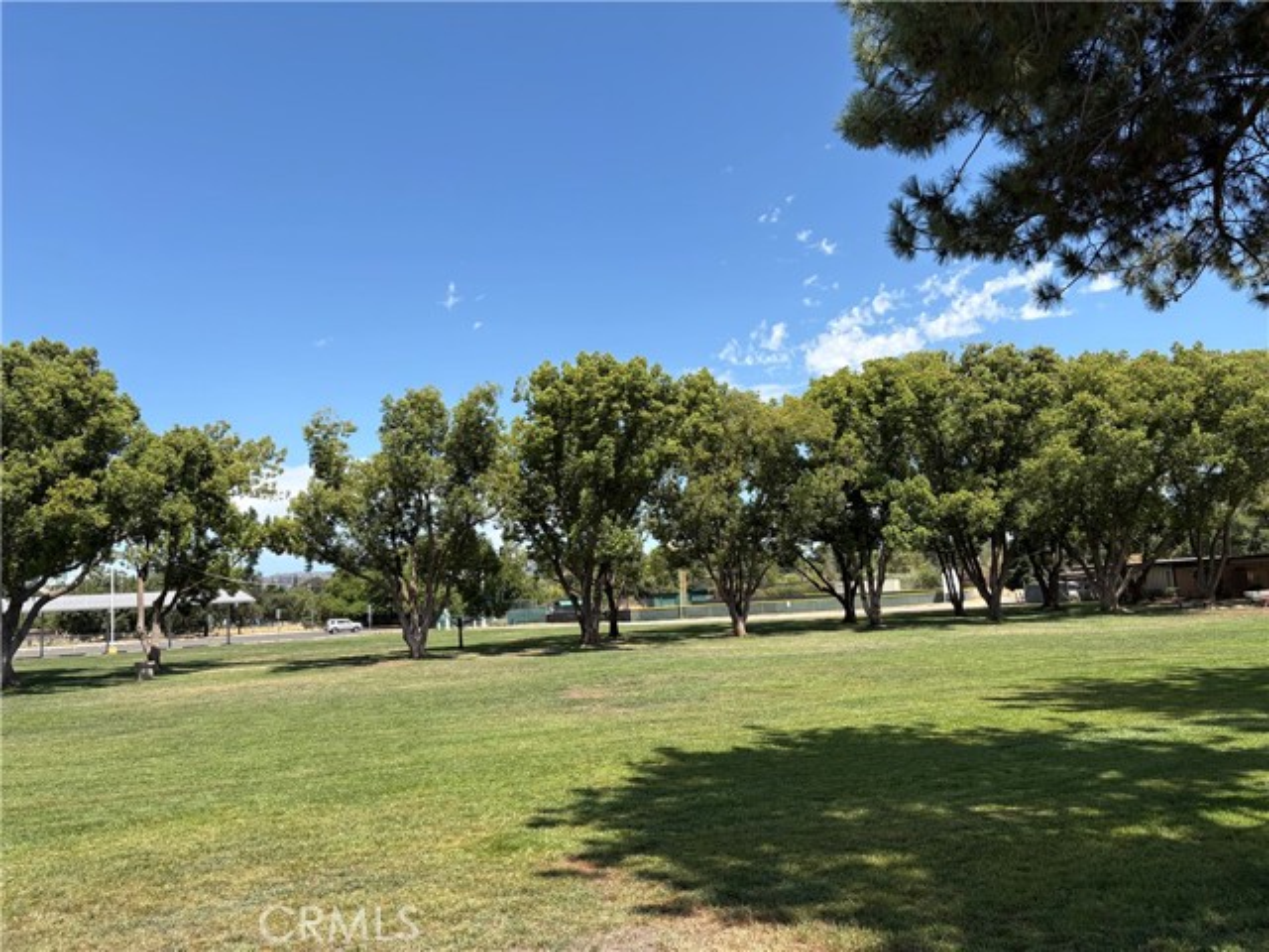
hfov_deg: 67.3
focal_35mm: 26
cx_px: 634
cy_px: 476
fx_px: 953
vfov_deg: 53.1
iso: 50
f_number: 1.6
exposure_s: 1/2451
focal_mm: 5.96
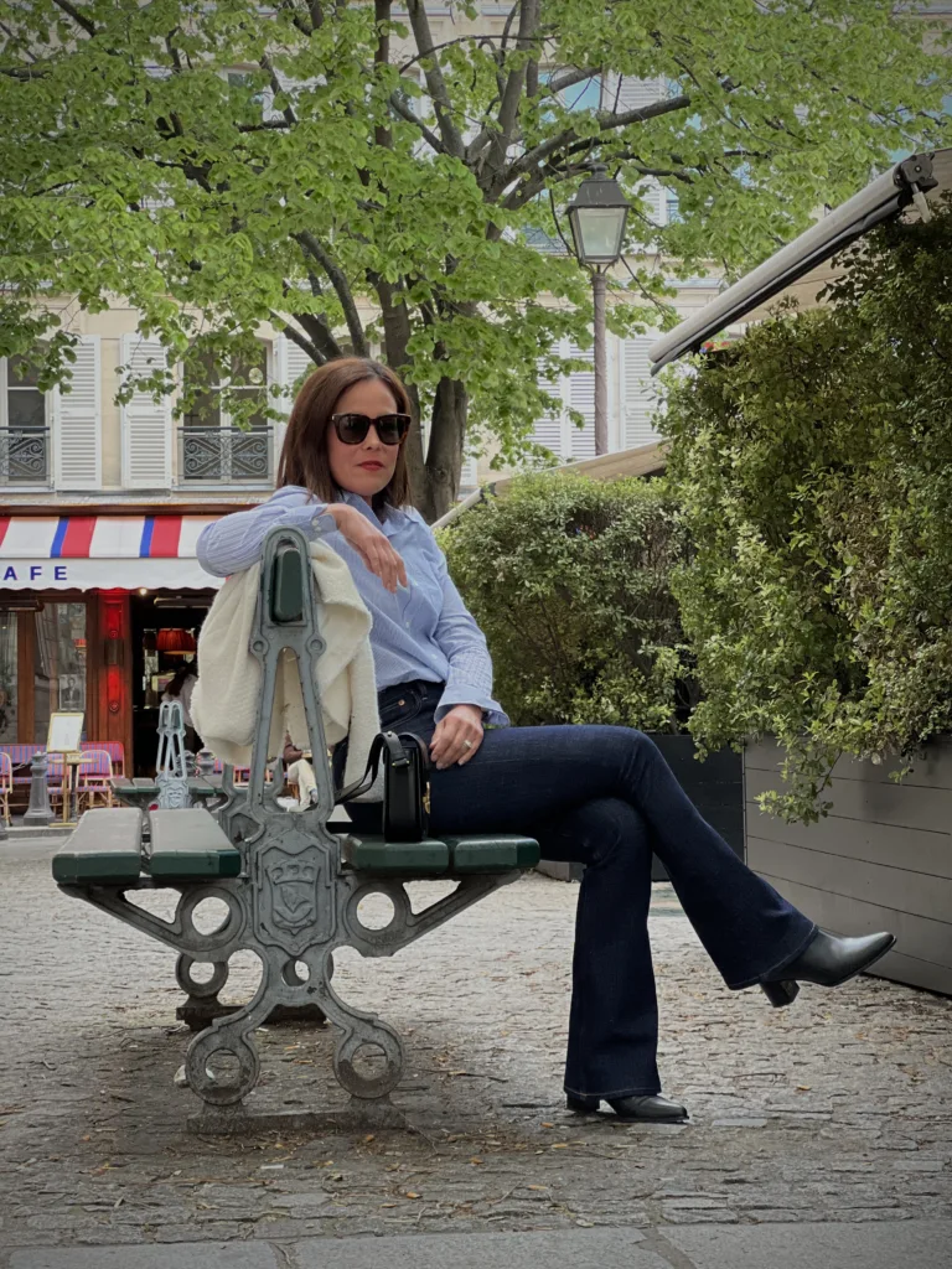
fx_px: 2824
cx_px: 476
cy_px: 634
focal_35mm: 77
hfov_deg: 19.1
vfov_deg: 25.3
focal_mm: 9
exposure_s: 1/95
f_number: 2.8
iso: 250
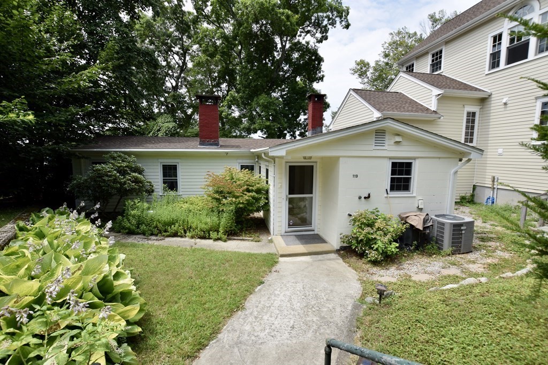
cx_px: 274
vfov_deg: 77.3
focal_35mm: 15
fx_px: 228
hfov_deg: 100.4
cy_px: 182
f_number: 9
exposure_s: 1/320
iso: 200
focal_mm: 10
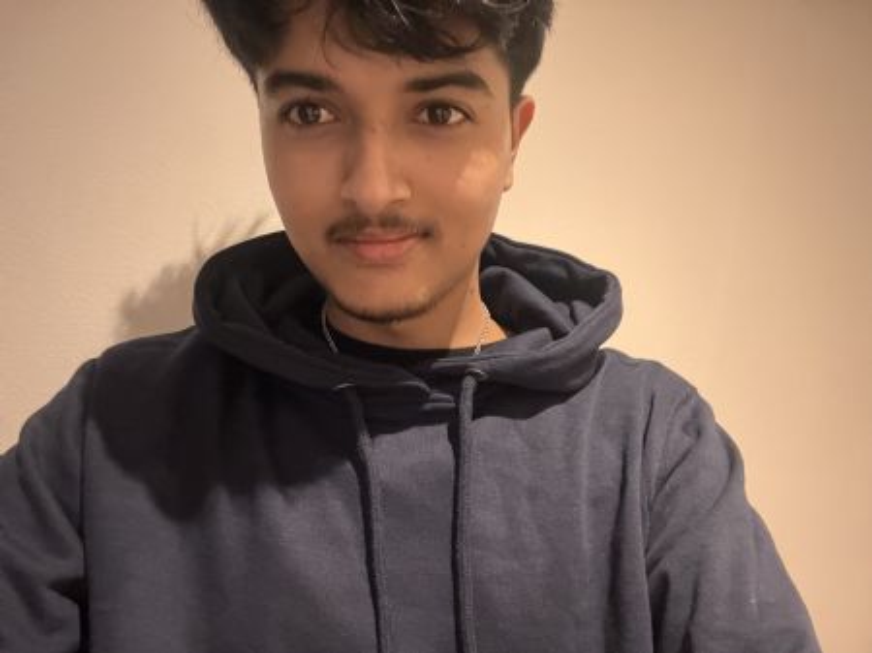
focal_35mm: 23
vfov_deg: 58.8
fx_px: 579
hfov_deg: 74.0
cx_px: 436
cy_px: 326
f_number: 1.9
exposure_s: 1/17
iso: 800
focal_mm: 2.69
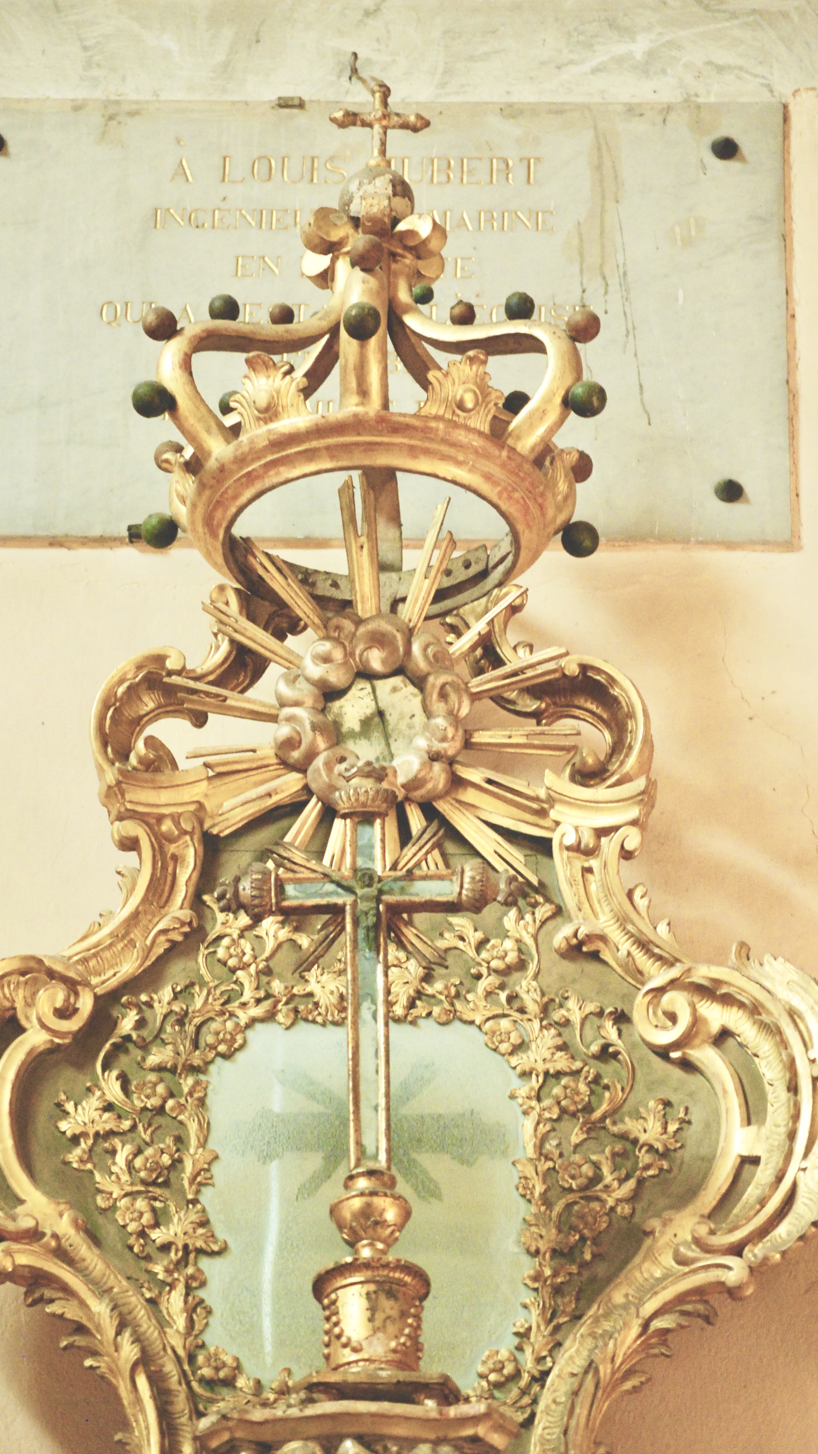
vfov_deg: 16.5
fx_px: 5012
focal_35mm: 130
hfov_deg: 9.3
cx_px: 370
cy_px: 728
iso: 1600
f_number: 4.5
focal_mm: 82
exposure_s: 1/13
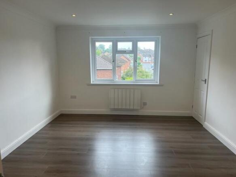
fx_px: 177
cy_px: 88
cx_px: 118
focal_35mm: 26
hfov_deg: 67.3
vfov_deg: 53.0
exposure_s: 1/155
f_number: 1.5
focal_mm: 5.7
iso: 50
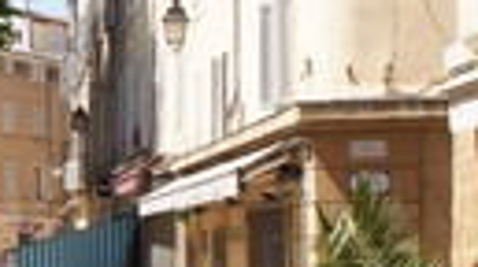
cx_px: -33
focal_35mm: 101
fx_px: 1278
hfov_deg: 20.3
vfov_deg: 11.9
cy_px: 113
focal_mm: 18
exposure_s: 1/200
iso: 100
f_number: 7.1
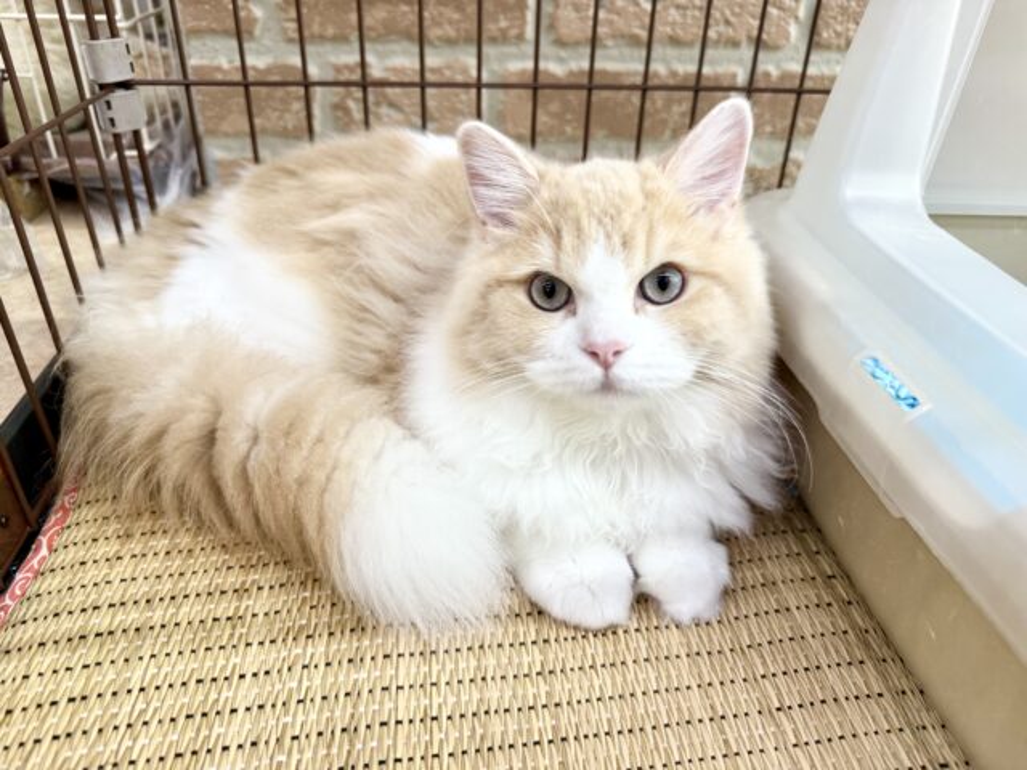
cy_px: 385
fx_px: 712
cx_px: 514
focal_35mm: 24
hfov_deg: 71.6
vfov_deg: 56.8
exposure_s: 1/50
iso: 125
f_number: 1.78
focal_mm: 6.76
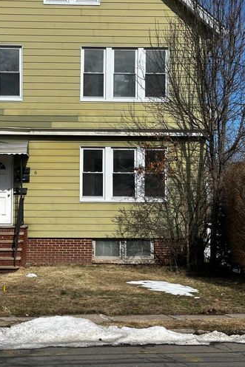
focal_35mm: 67
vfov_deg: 30.1
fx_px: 684
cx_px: 87
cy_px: 186
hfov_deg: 20.2
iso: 64
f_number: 1.78
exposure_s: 1/6623
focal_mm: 6.86
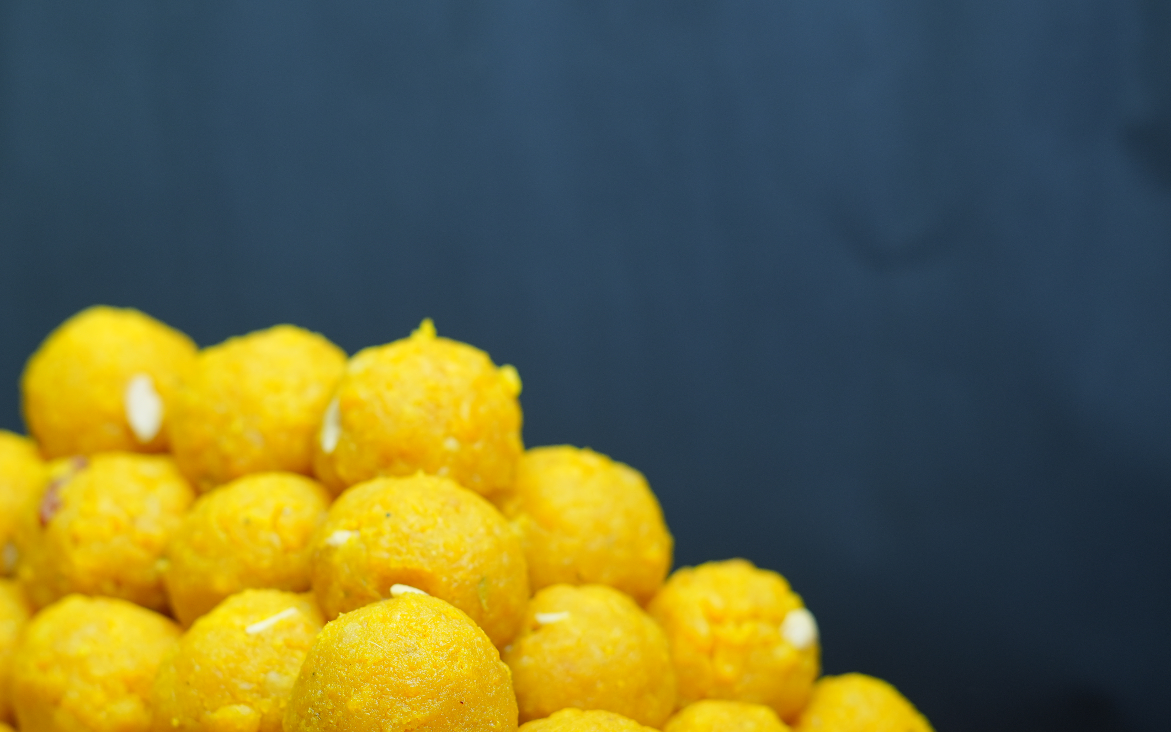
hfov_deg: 25.7
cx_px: 420
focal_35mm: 80
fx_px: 2553
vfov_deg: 16.3
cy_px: 513
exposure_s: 1/100
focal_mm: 50
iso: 250
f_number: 3.2
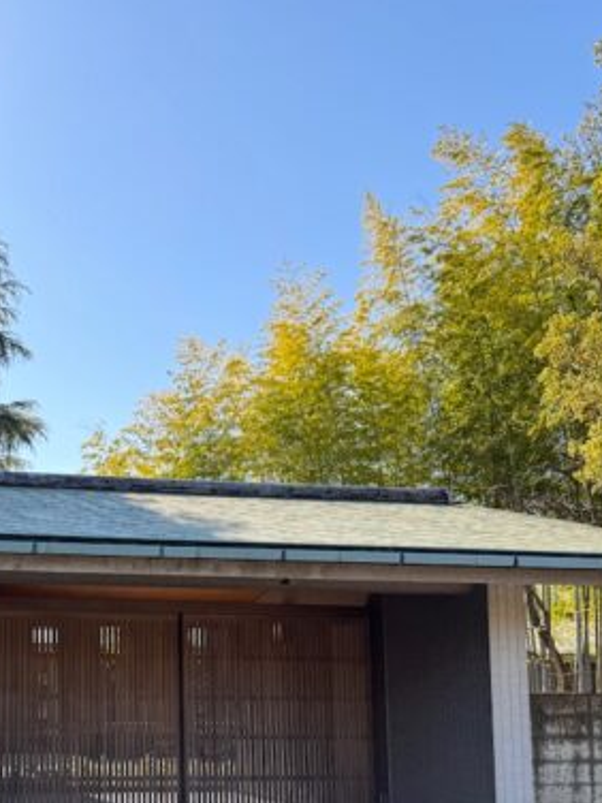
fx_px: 1183
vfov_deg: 36.9
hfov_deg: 27.1
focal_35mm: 51
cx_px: 13
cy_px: 560
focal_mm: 6.76
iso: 80
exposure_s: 1/1094
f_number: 1.78
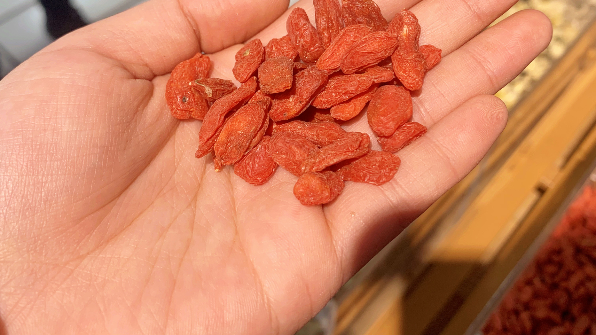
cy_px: 78
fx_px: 600
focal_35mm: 38
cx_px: 291
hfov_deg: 52.8
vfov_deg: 30.6
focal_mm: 4.25
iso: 50
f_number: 1.8
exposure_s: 1/100
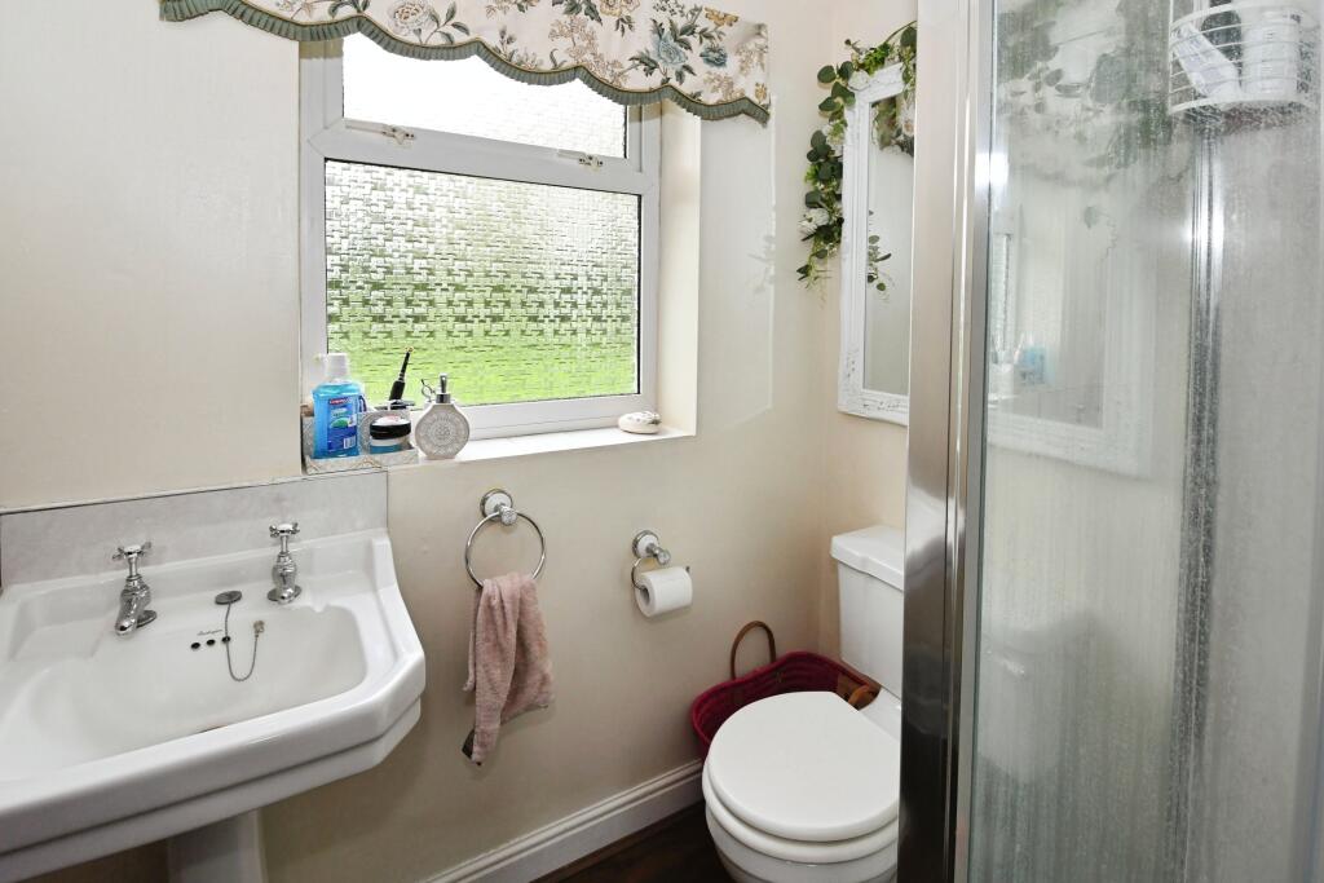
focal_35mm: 15
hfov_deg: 100.4
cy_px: 442
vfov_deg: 77.3
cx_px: 662
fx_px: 552
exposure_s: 1/60
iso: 800
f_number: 7.1
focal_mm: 10
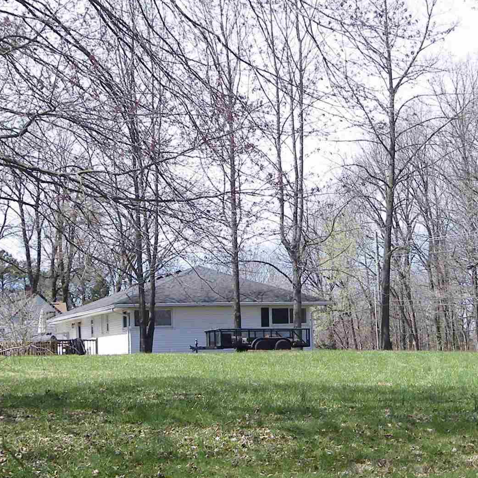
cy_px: 422
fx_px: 1344
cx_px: 319
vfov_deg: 19.8
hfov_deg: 20.1
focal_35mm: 86
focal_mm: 5.8
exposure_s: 1/400
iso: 64
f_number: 2.8
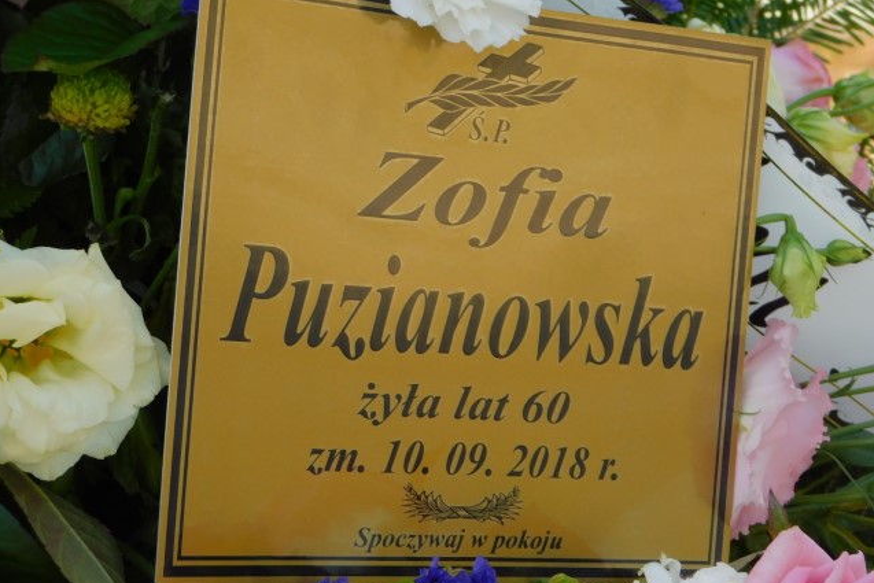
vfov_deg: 9.8
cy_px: 328
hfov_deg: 14.7
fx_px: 3399
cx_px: 436
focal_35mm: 140
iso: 125
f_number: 5
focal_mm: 23.7
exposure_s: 1/160
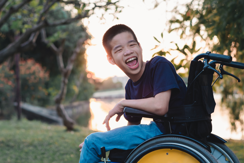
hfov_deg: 27.0
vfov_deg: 18.2
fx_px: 508
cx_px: 122
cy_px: 82
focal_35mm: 75
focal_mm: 50
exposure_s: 1/125
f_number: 2.5
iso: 200
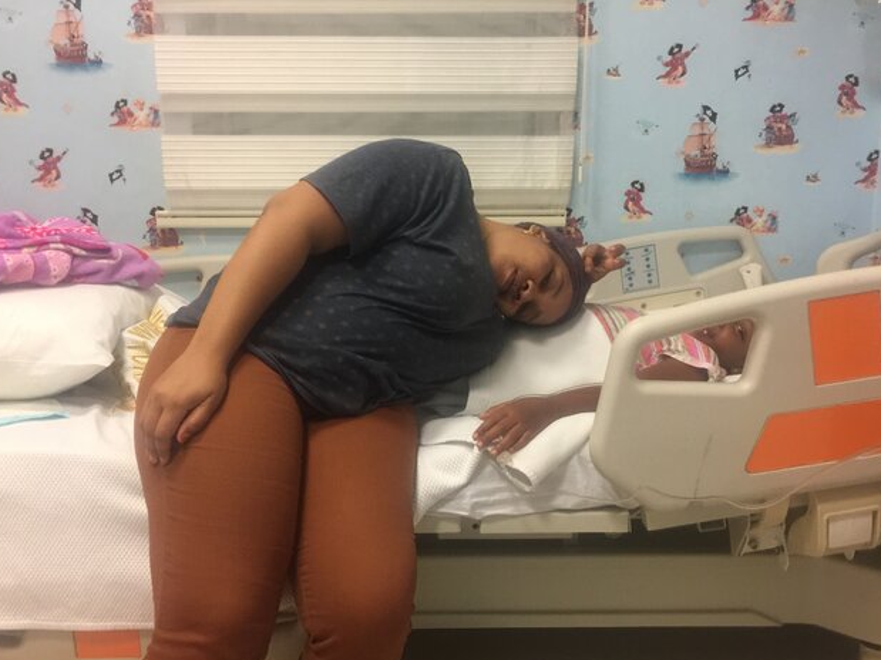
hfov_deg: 60.0
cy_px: 340
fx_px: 763
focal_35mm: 30
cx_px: 434
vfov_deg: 46.8
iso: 125
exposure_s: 1/17
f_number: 2.2
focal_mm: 4.15
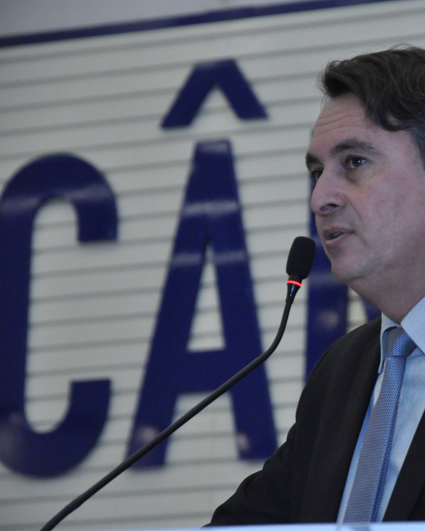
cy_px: 266
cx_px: 398
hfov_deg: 6.9
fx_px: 3502
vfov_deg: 8.7
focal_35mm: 223
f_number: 5.6
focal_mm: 105
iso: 3200
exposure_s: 1/200
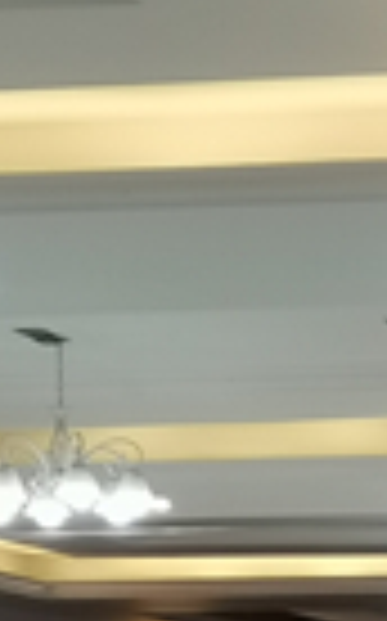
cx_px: 922
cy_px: 918
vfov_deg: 11.7
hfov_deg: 7.2
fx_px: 2892
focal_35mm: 171
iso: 400
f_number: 1.8
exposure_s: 1/50
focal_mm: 5.58
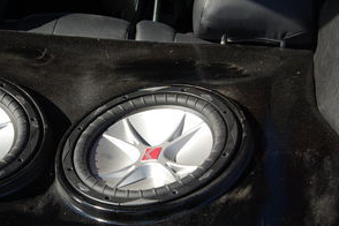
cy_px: 146
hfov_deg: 26.5
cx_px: 71
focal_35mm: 75
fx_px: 707
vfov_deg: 18.1
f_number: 8
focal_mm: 23
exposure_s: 1/250
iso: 200
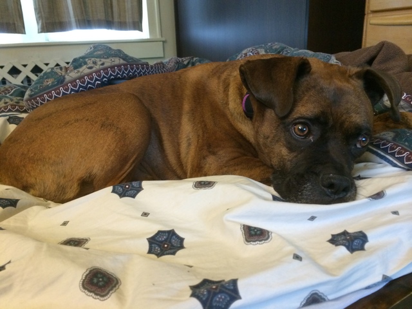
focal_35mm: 30
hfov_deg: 60.0
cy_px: 154
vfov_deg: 46.8
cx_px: 206
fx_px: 357
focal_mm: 4.12
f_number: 2.2
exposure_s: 1/15
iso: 320
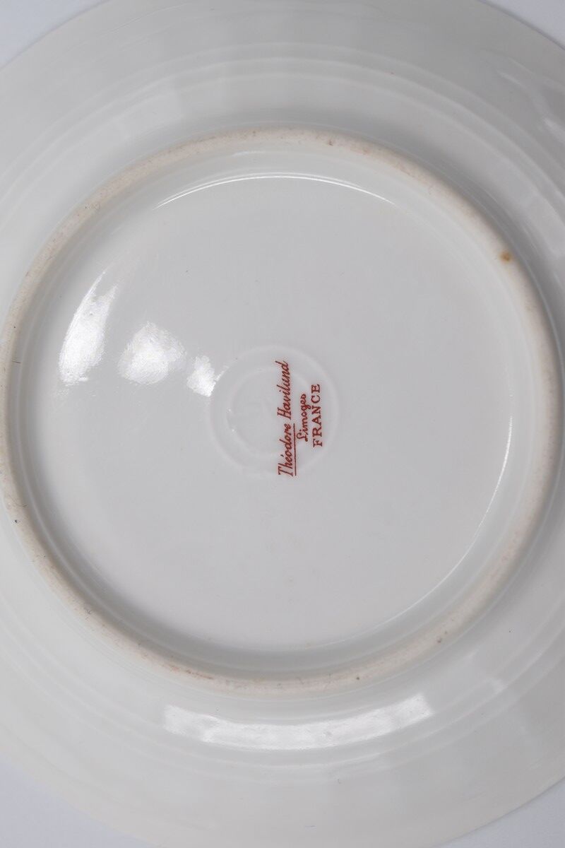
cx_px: 282
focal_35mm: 63
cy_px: 424
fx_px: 1483
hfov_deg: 21.6
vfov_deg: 31.9
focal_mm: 42
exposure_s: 1/160
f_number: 5.6
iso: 160
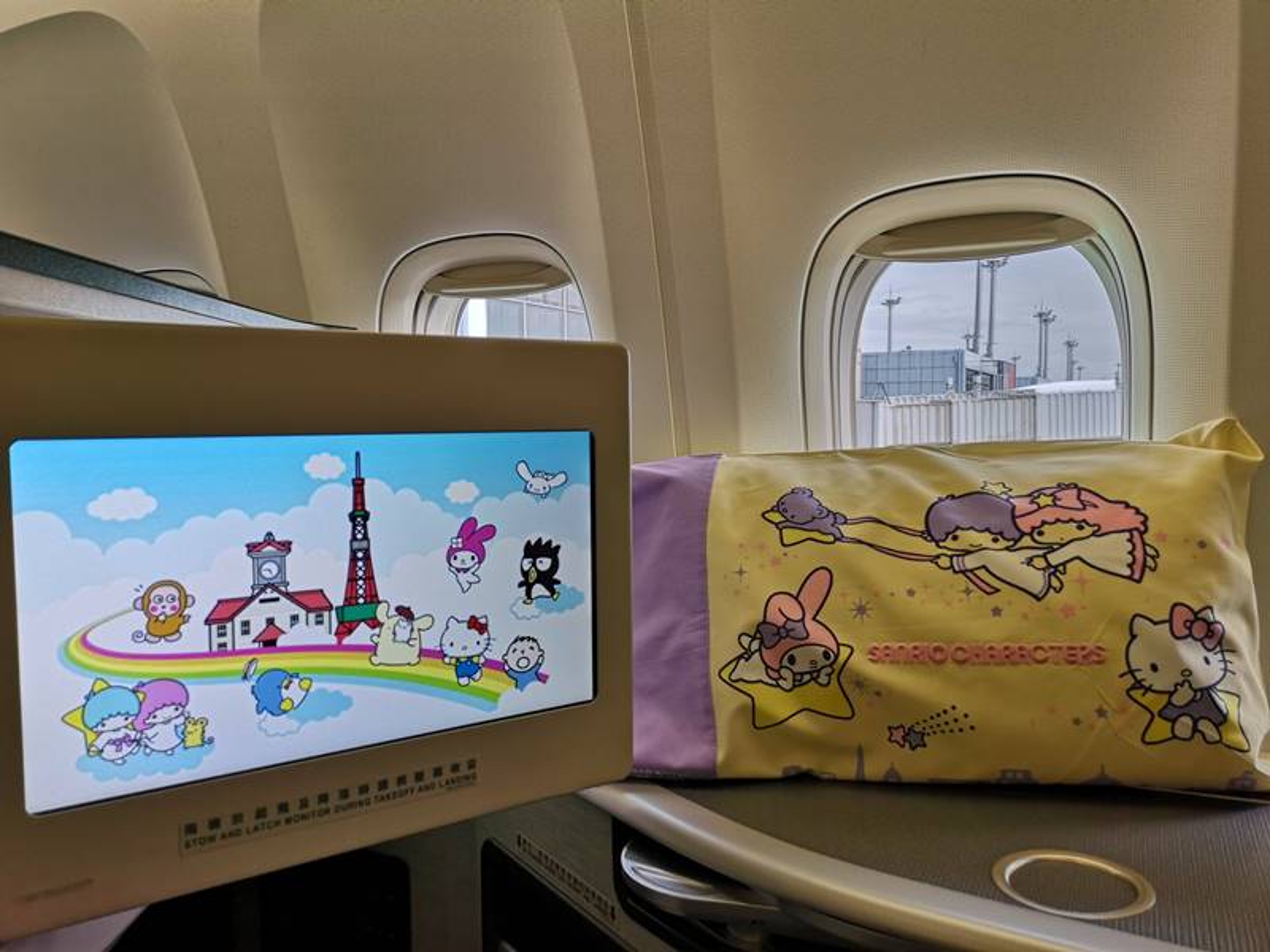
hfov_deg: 65.3
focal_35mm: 27
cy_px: 476
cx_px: 635
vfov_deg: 51.4
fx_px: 991
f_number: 1.8
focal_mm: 3.95
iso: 50
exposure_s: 1/60
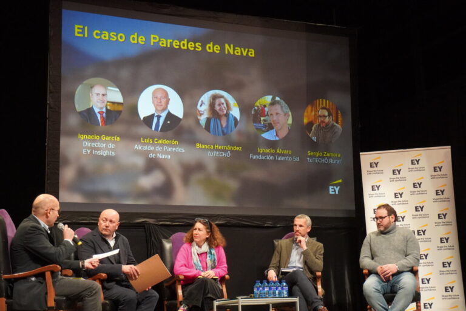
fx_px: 777
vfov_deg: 22.6
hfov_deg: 33.4
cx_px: 233
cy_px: 156
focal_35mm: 60
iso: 5000
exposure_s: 1/160
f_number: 5.6
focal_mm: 40
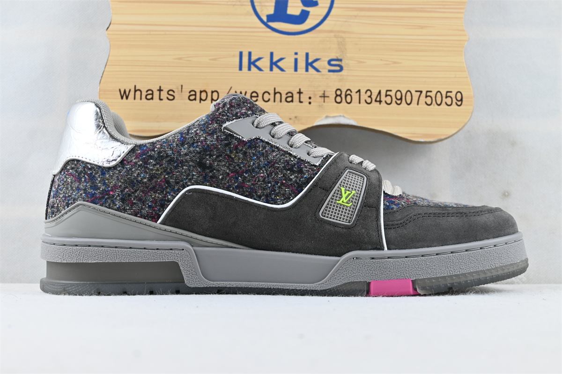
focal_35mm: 50
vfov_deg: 27.3
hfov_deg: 40.0
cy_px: 187
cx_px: 281
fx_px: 773
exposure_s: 1/30
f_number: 5
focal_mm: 33
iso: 100
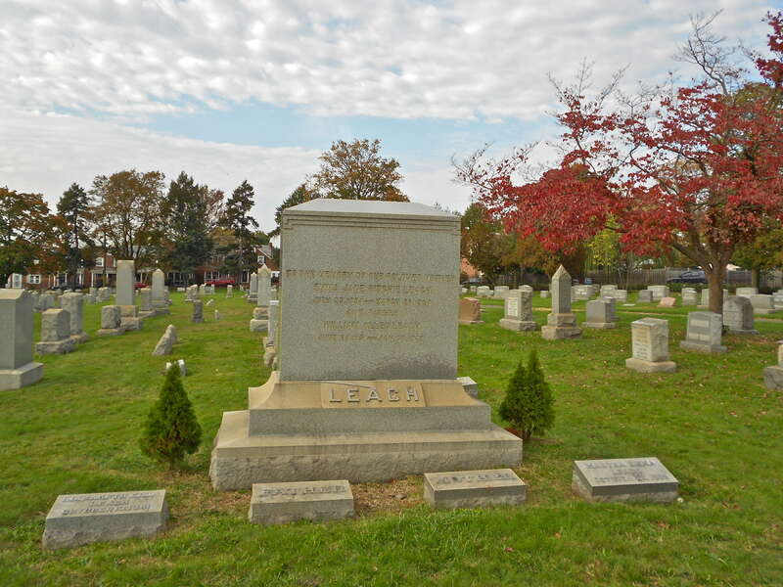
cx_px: 392
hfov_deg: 61.7
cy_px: 294
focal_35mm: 29
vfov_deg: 48.2
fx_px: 656
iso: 80
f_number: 3.4
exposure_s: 1/400
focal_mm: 5.1
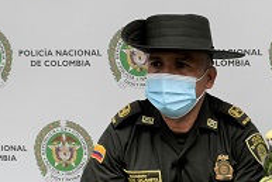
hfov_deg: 22.1
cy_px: 193
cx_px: 337
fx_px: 635
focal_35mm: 84
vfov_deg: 15.9
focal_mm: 18
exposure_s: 1/160
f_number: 6.3
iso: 400
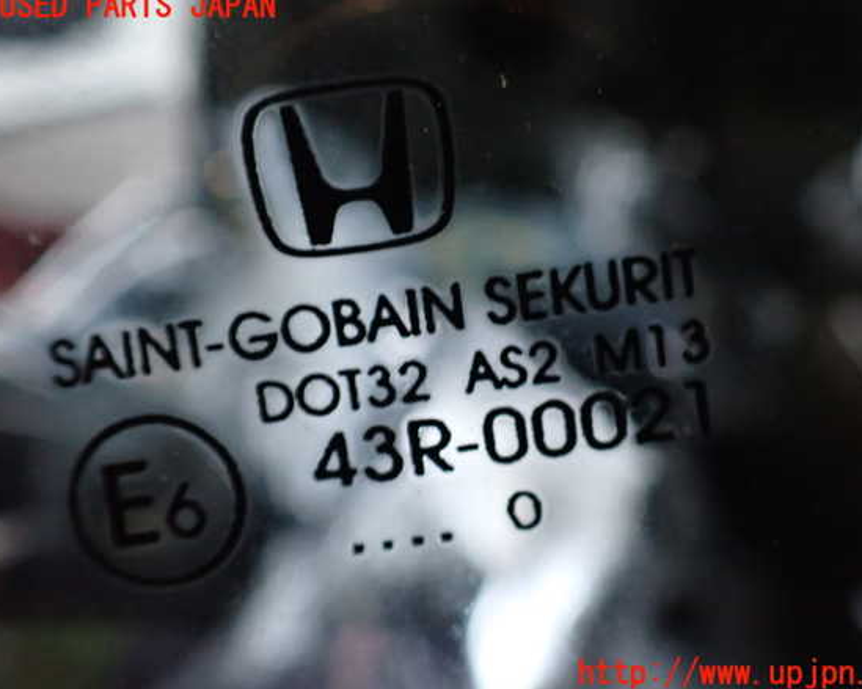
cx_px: 462
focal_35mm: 32
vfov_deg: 45.8
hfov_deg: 55.6
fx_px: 816
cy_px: 341
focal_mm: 5.4
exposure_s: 1/30
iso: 1000
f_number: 2.3
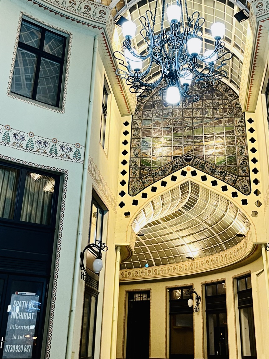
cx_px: 164
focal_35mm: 46
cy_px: 119
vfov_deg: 40.7
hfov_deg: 31.4
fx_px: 477
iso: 320
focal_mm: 5.1
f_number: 1.6
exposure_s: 1/50
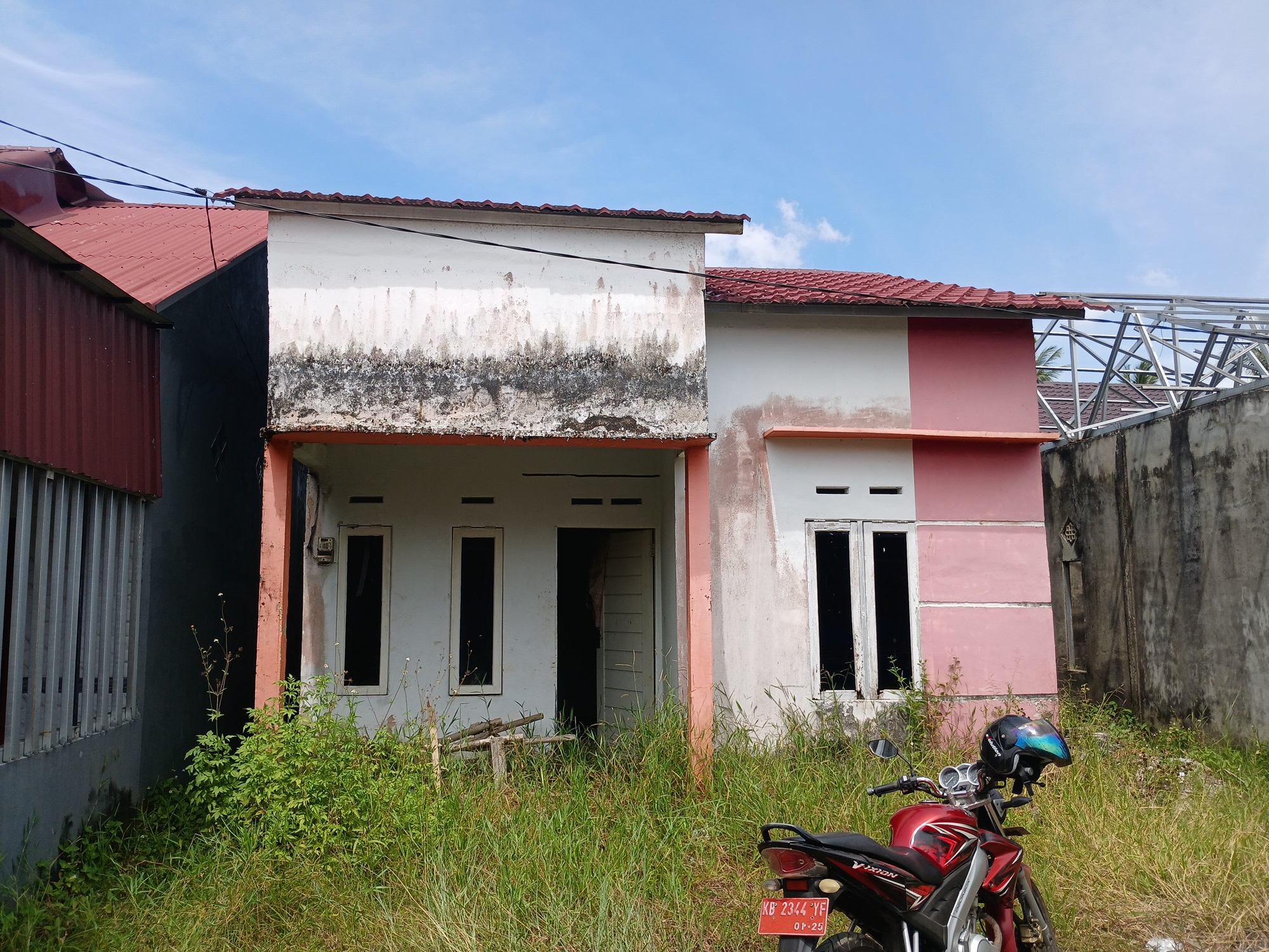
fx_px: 953
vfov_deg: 53.1
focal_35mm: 26
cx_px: 634
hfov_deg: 67.3
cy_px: 476
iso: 20
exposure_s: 1/505
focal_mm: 3.98
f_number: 1.8
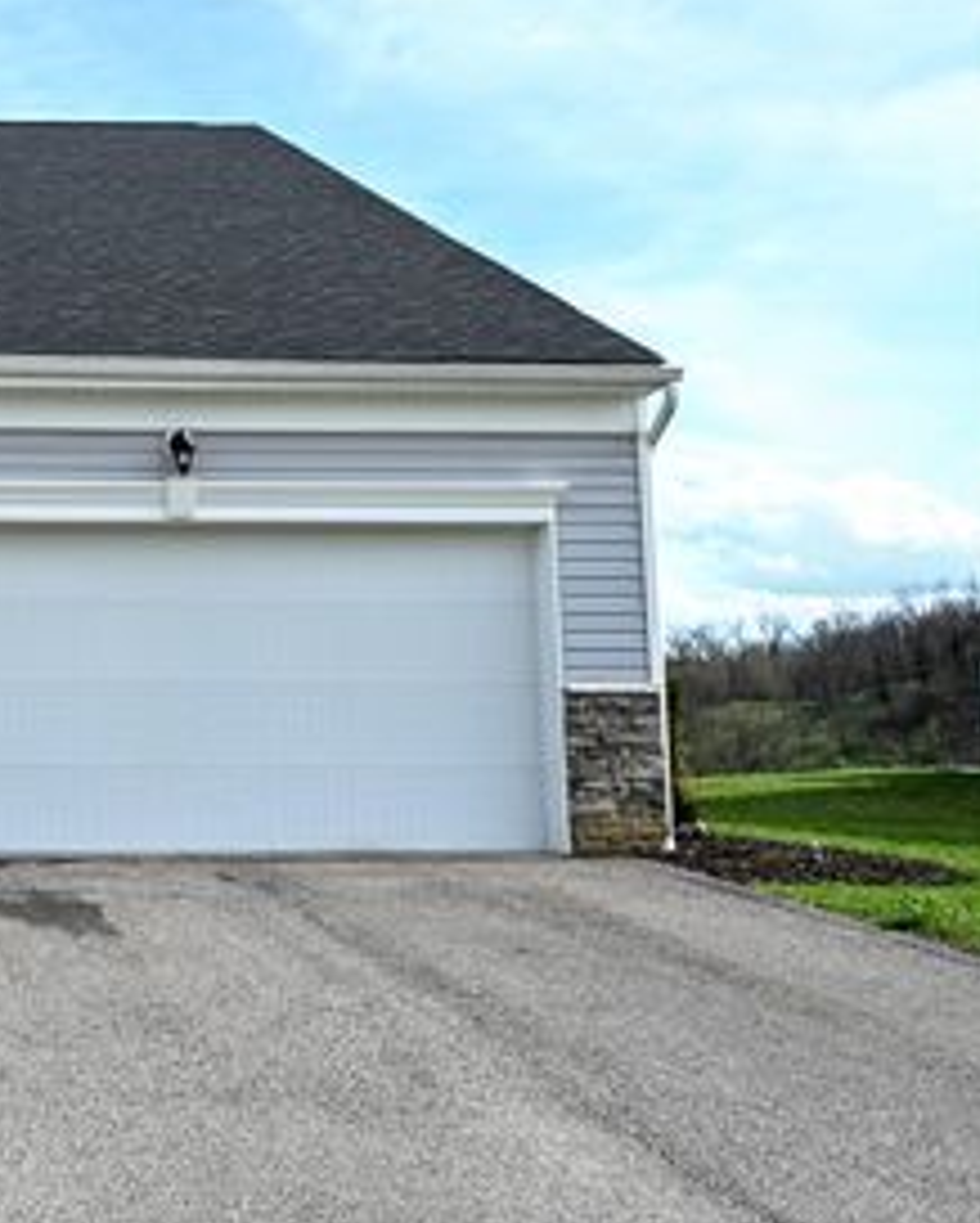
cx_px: -135
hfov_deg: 27.2
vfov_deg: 36.9
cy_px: 510
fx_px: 1826
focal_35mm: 50
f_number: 11
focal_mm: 19.5
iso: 100
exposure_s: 1/80
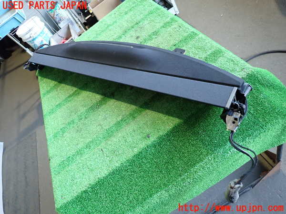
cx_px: 143
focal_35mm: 25
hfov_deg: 69.4
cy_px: 107
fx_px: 207
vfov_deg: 54.9
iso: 320
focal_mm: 4.5
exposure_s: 1/30
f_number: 2
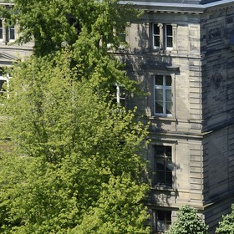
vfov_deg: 8.1
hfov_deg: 7.9
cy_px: -55
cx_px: 448
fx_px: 1637
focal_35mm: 214
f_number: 10
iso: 200
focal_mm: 44
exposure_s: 1/320
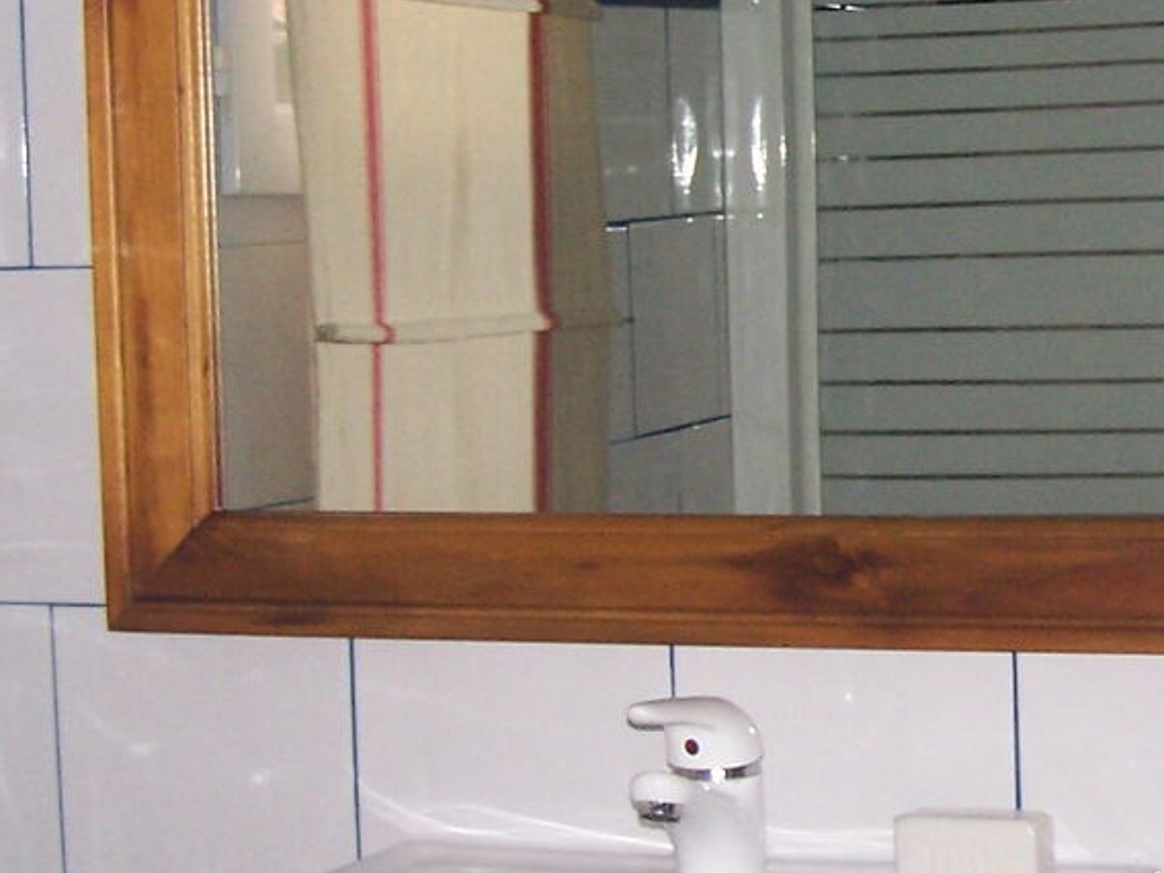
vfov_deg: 13.8
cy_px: 361
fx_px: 3598
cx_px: 1189
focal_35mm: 107
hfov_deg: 17.9
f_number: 2.8
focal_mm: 6.3
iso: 140
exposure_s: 1/60
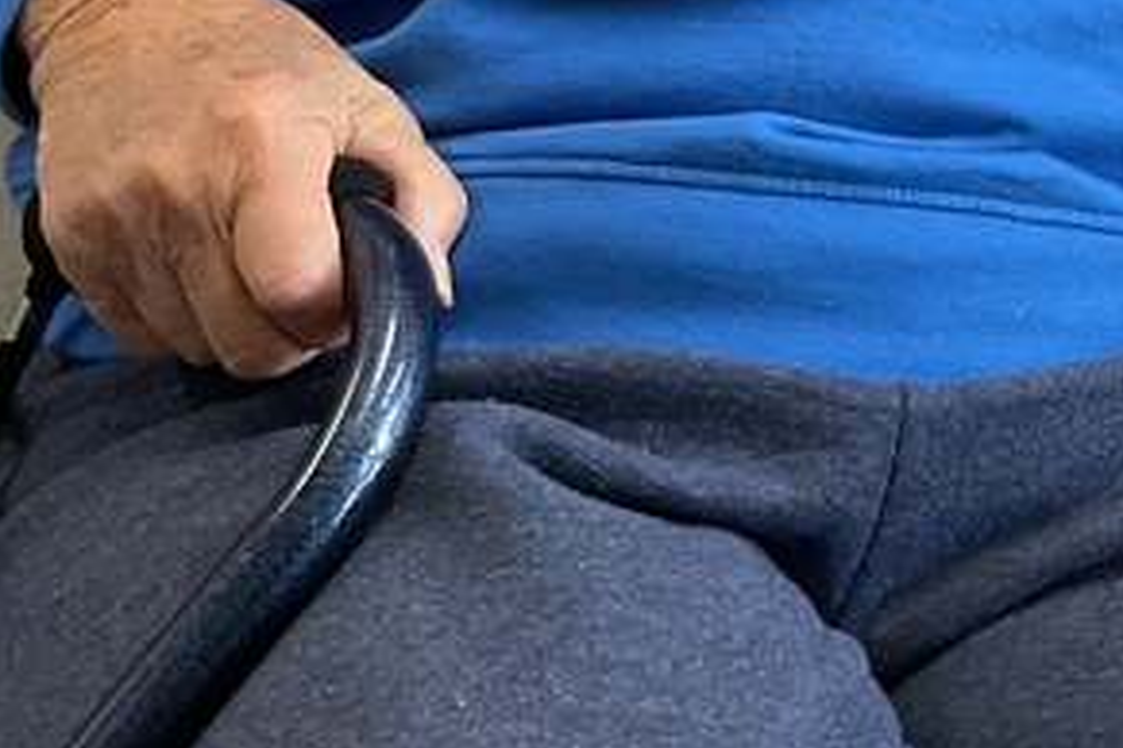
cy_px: -470
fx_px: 3306
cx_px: 1412
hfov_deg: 18.1
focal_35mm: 106
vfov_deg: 12.1
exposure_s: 1/60
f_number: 1.8
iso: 80
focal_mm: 3
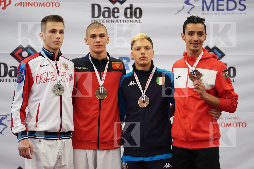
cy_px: 84
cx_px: 127
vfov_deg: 9.5
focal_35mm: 144
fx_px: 1016
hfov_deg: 14.3
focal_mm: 144
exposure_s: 1/250
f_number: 2.8
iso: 800
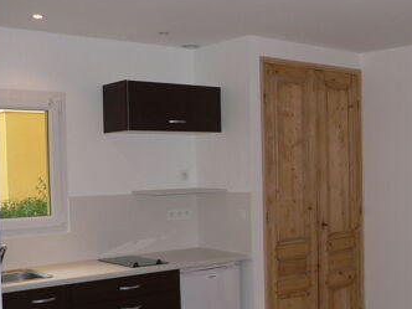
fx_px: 619
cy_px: 196
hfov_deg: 36.3
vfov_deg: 27.9
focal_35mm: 52
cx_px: 285
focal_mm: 6
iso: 80
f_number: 2.8
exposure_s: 1/60
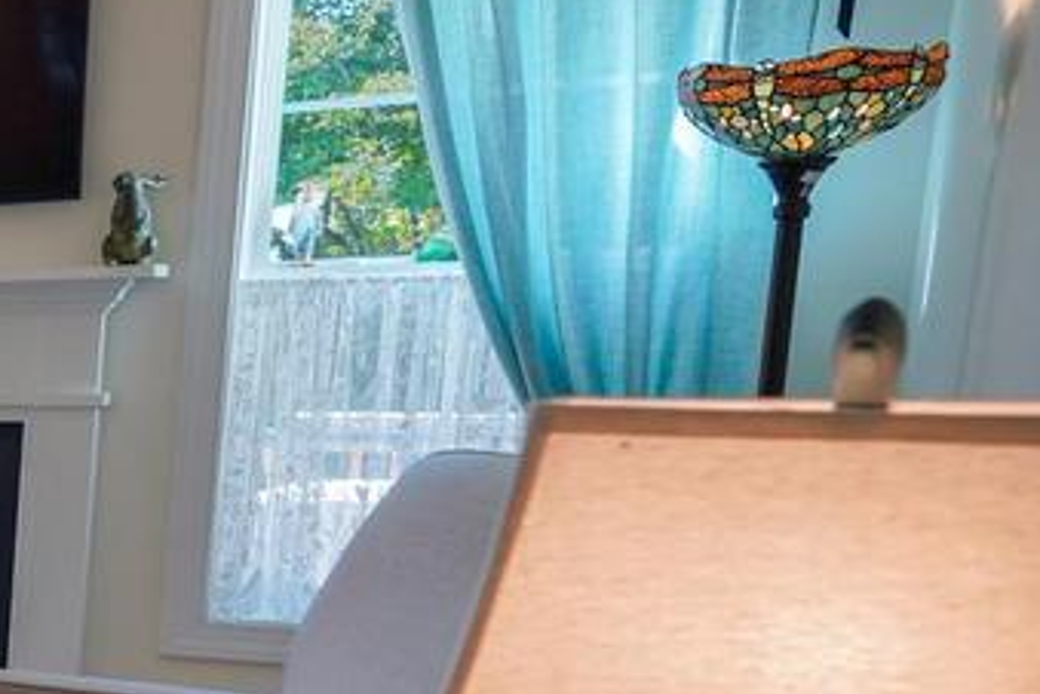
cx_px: -1092
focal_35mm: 68
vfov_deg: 19.4
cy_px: 697
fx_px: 1964
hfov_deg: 18.3
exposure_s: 1/60
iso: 200
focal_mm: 16
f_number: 4
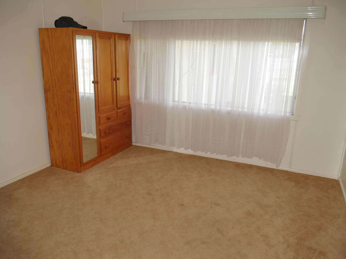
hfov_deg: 63.4
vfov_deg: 49.8
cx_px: 173
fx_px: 280
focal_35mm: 28
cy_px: 130
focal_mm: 14
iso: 200
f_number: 4
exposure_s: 1/125
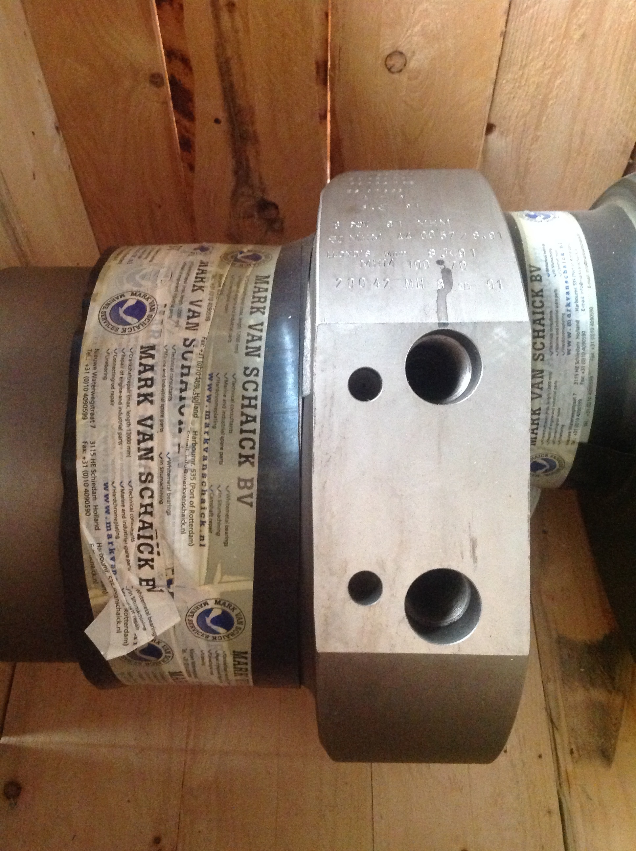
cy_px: 426
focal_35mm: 35
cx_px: 318
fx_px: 860
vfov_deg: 52.7
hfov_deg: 40.6
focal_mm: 4.28
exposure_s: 1/15
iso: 640
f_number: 2.4
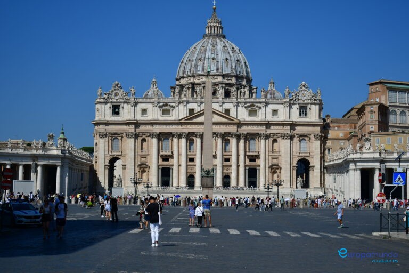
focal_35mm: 67
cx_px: 204
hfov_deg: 30.1
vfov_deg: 20.3
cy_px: 136
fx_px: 761
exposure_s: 1/1600
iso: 100
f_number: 5
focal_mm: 45
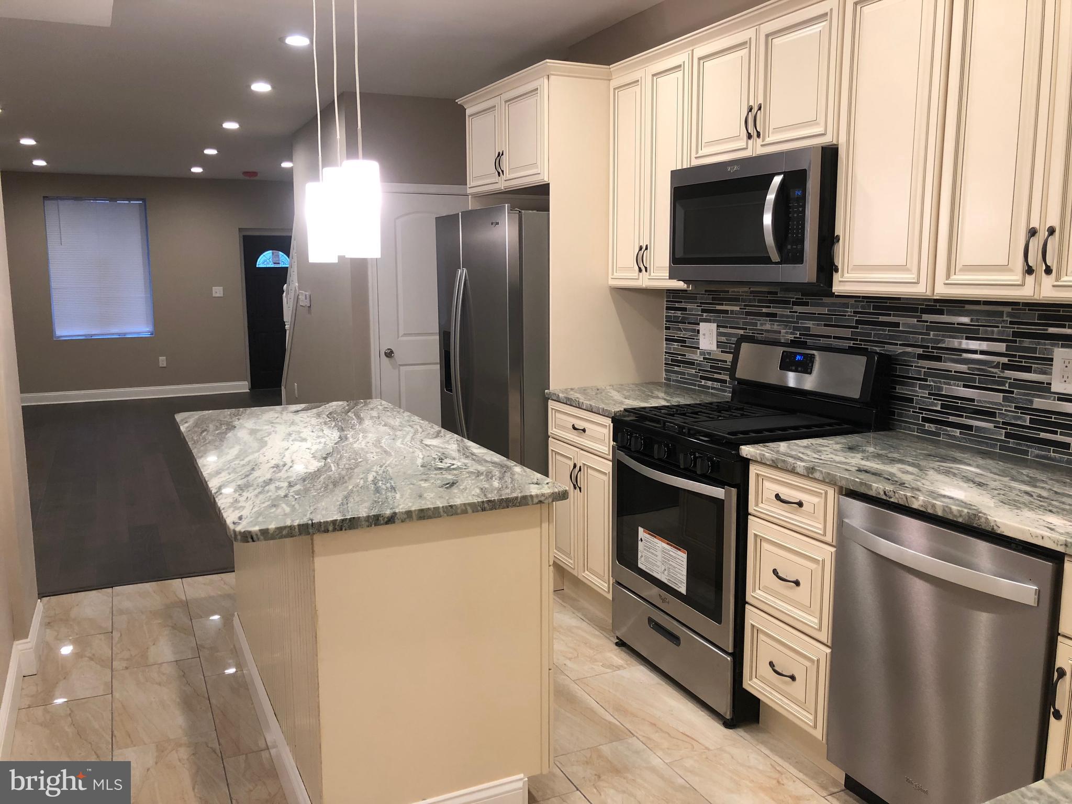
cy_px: 402
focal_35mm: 28
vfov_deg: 49.7
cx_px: 536
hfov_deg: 63.4
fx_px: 867
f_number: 1.8
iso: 40
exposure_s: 1/30
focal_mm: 3.99
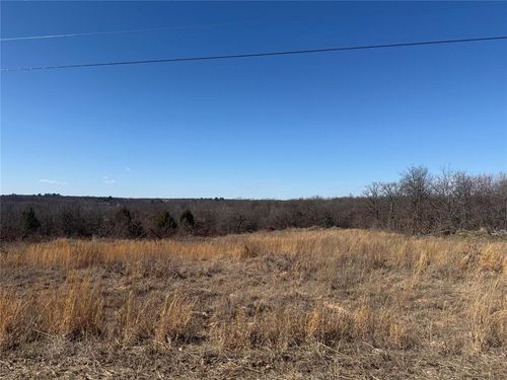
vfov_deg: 56.8
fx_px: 352
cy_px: 190
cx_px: 254
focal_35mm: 24
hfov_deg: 71.6
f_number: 1.78
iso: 80
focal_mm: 6.76
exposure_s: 1/5714
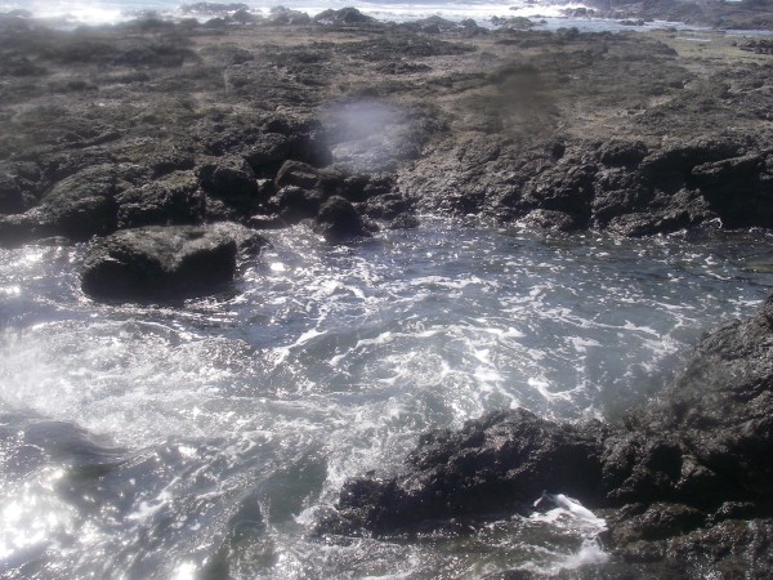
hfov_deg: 49.0
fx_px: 849
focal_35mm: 38
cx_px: 386
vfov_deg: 37.7
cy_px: 290
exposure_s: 1/250
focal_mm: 6.3
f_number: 6.6
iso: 64
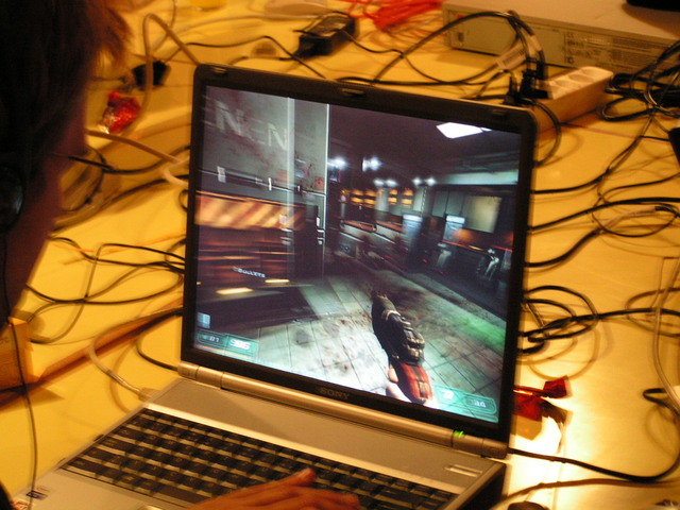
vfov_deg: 14.1
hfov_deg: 18.7
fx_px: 2063
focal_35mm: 105
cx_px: 340
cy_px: 255
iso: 200
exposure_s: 1/6
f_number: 3.2
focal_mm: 17.5
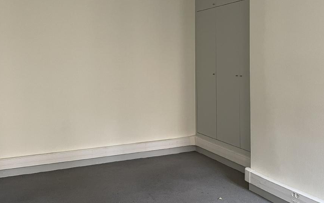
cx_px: 160
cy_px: 65
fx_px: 362
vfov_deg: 31.0
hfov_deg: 48.2
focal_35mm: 41
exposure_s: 1/70
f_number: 1.6
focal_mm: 4.2
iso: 125
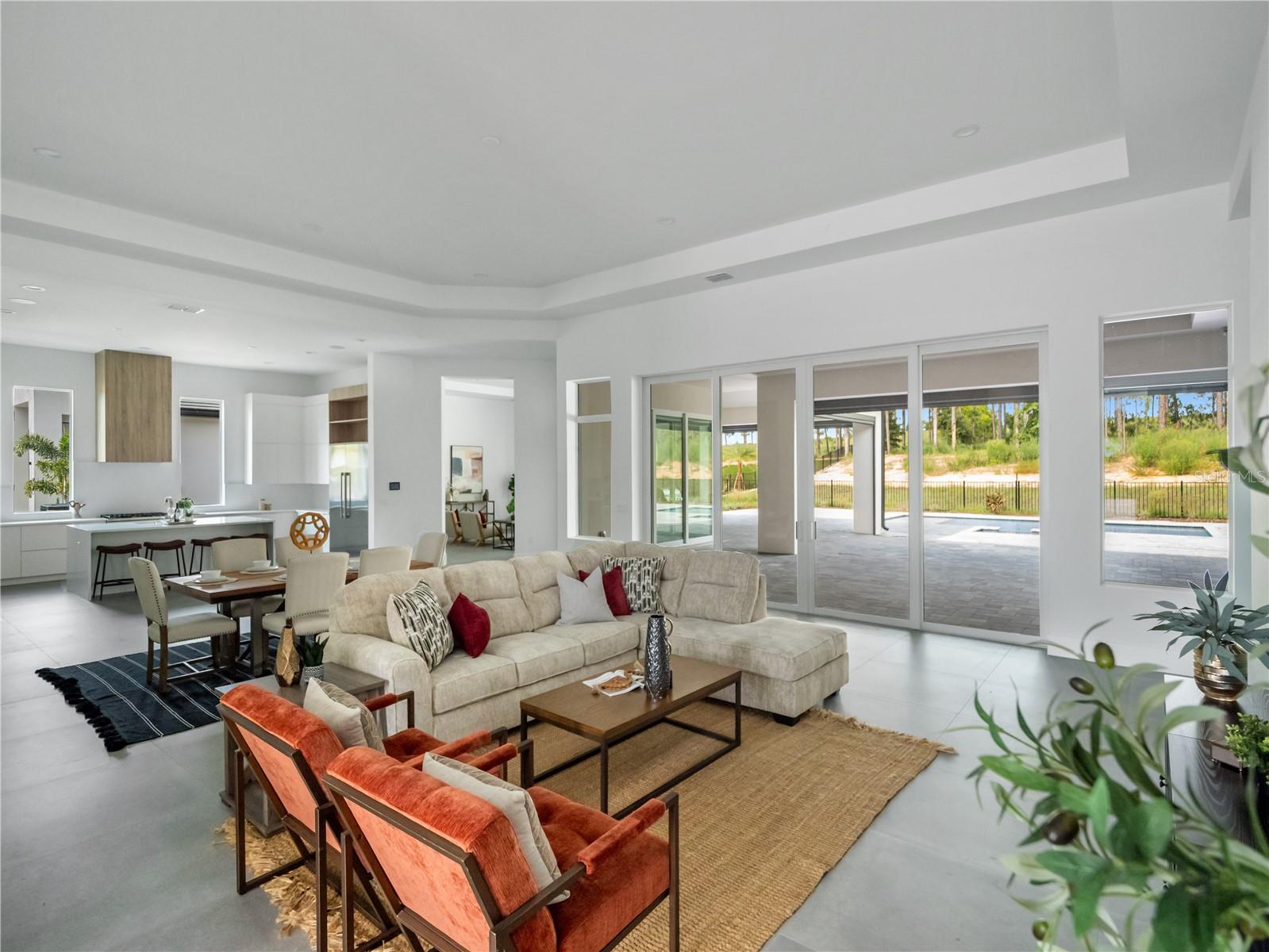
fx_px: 660
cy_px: 476
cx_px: 634
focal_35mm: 18
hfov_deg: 87.7
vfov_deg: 71.6
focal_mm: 9
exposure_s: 1/1600
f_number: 2.8
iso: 1600
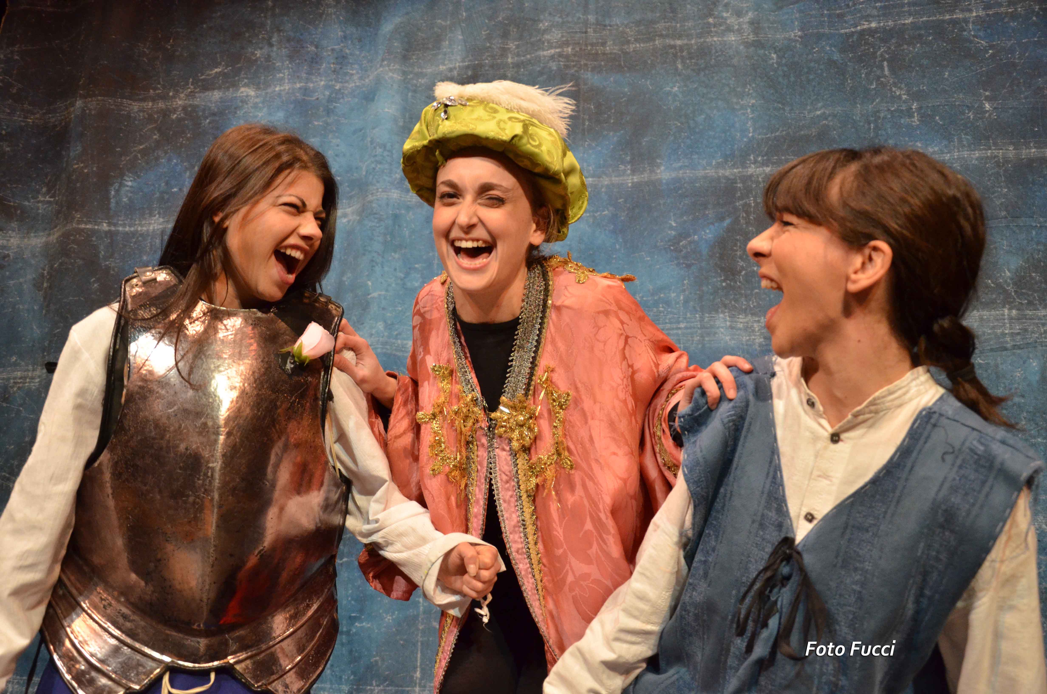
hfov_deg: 57.3
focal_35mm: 33
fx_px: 958
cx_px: 524
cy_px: 347
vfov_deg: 39.8
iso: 1600
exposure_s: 1/80
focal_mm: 22
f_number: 3.8
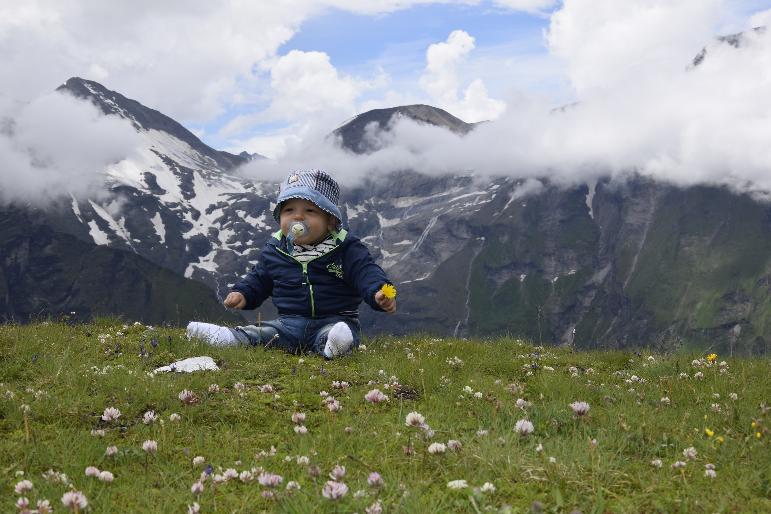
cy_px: 257
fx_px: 1124
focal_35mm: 52
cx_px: 386
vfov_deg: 25.8
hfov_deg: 37.9
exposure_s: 1/200
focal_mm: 35
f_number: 13
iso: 100
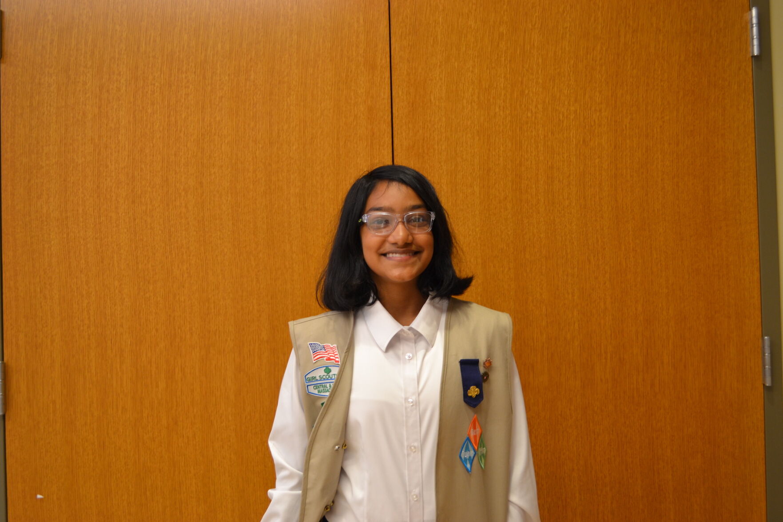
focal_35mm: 39
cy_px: 261
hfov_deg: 49.6
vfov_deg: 34.2
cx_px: 392
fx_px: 848
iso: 400
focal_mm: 26
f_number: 4.2
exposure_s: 1/20
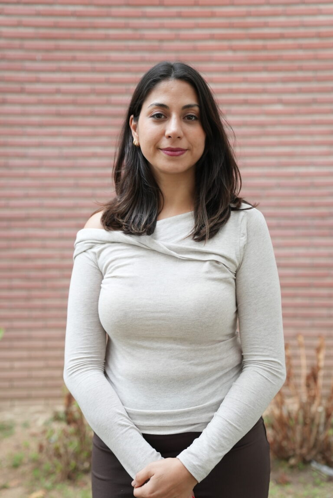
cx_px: 166
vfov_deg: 38.2
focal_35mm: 52
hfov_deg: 26.0
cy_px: 249
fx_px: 721
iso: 1600
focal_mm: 52
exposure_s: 1/100
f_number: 2.8
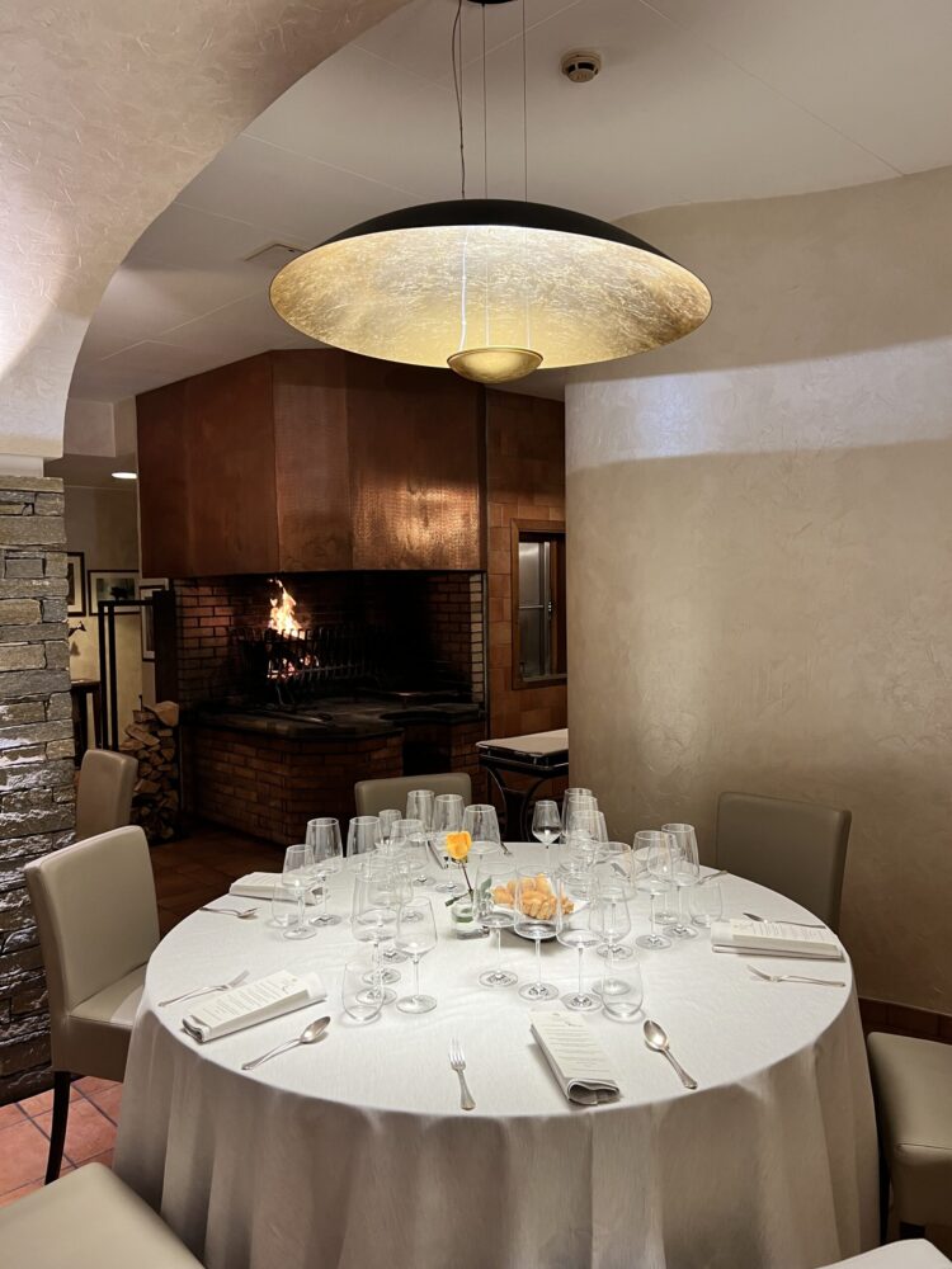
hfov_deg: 53.1
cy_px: 634
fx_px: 953
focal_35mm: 26
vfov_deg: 67.3
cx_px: 476
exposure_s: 1/50
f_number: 1.5
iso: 64
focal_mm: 5.7
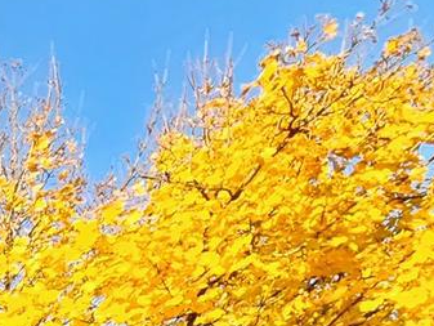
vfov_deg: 11.8
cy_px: 932
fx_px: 991
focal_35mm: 79
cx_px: -715
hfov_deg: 13.4
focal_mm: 2.2
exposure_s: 1/320
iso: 50
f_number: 2.2
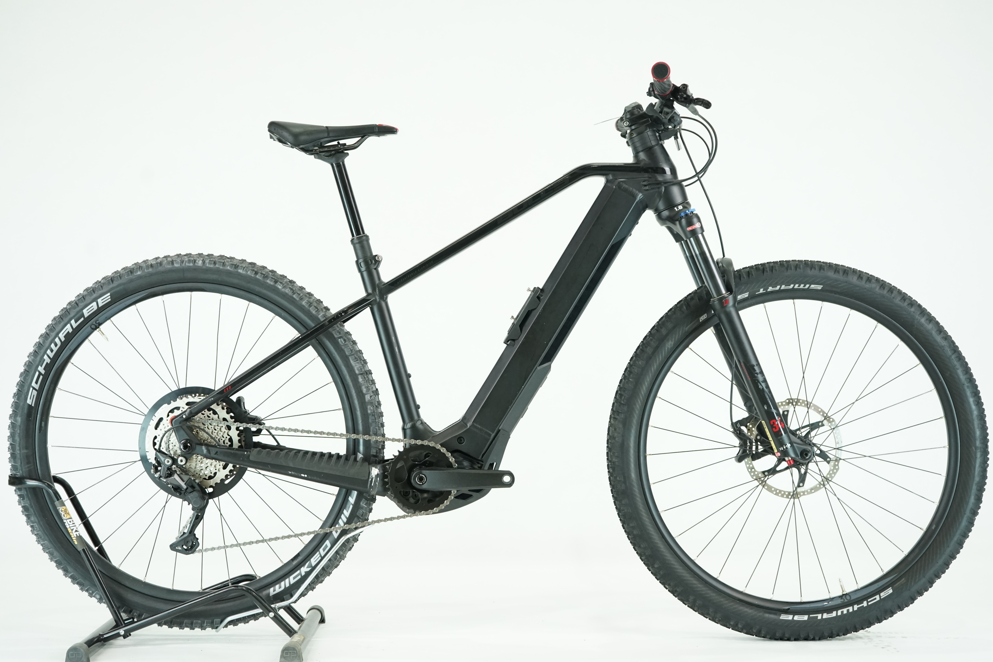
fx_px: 1434
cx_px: 496
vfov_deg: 26.0
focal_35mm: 52
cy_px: 331
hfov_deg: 38.2
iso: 2000
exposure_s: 1/200
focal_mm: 52
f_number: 5
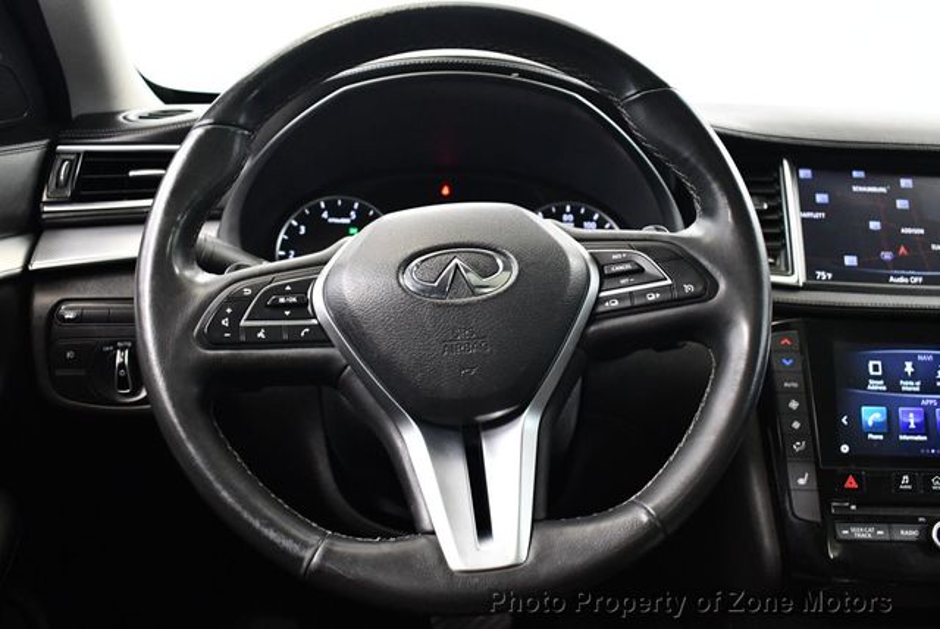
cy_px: 314
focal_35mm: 36
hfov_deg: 53.1
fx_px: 941
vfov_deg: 36.9
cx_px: 470
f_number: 3.5
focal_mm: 18
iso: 3200
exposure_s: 1/60
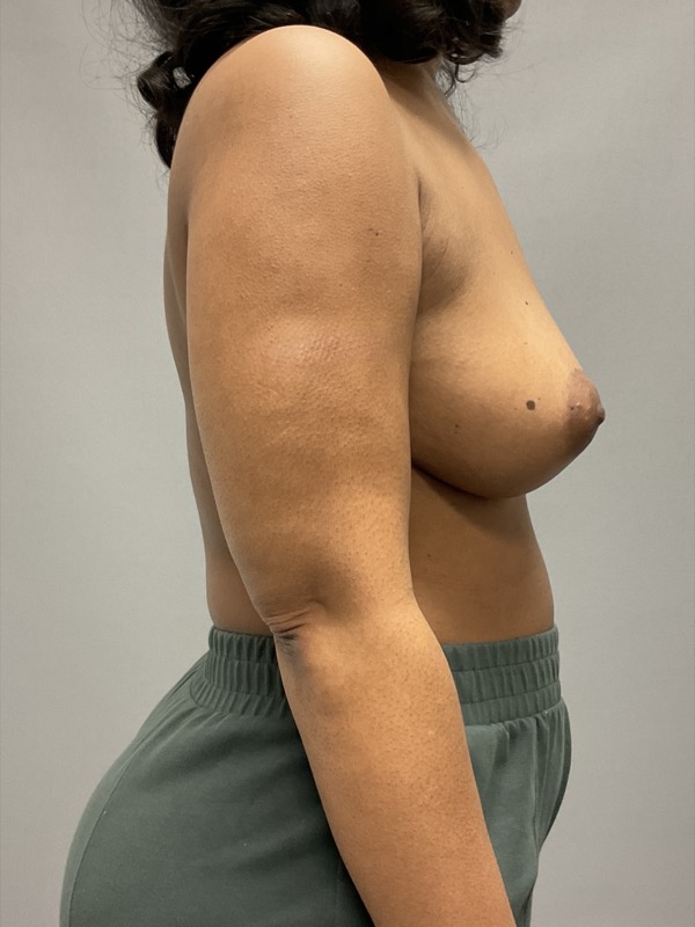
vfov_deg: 61.7
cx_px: 348
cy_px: 464
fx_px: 776
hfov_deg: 48.2
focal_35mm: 29
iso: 100
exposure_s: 1/60
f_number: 1.8
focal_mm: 3
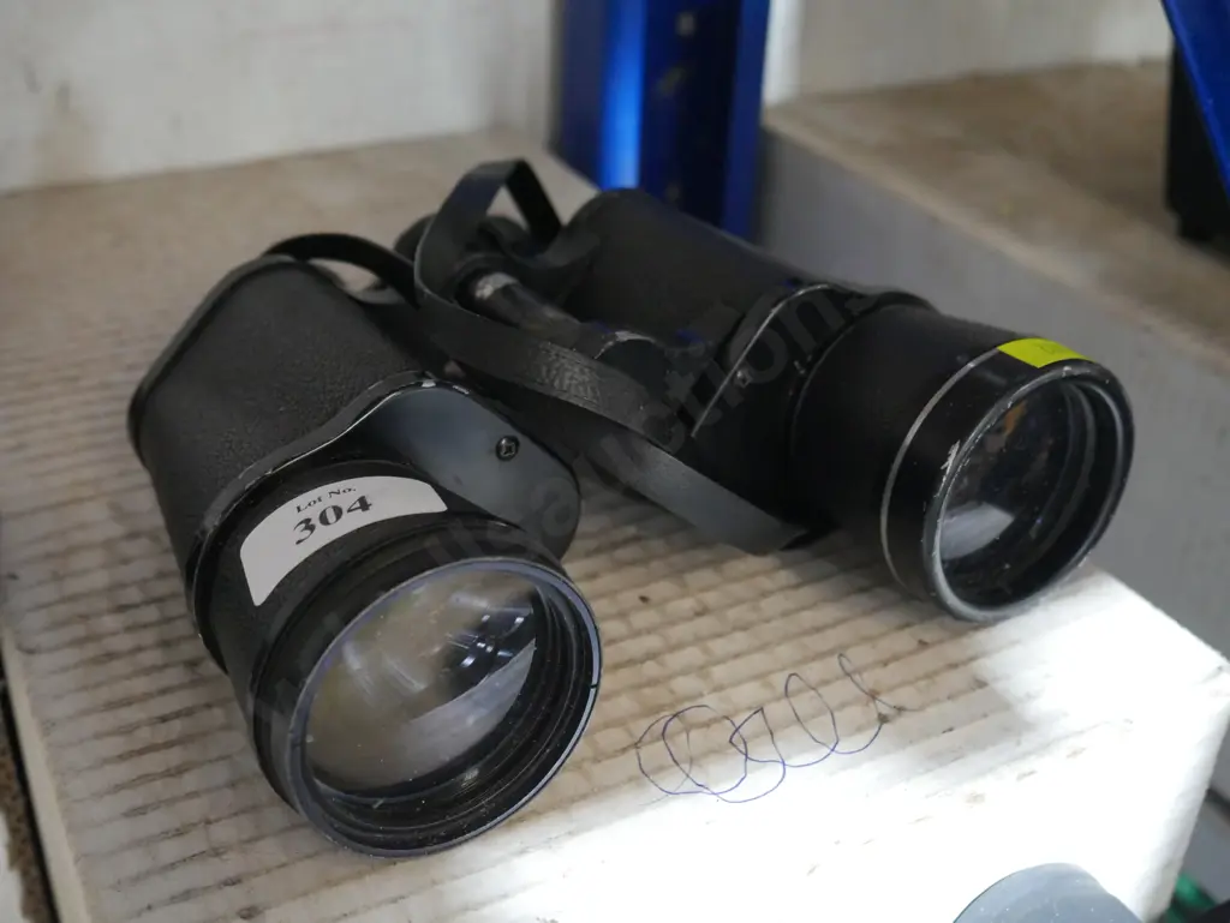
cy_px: 462
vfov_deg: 36.0
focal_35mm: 40
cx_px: 615
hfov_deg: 46.8
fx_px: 1422
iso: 3200
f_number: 4.4
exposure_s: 1/50
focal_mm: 20
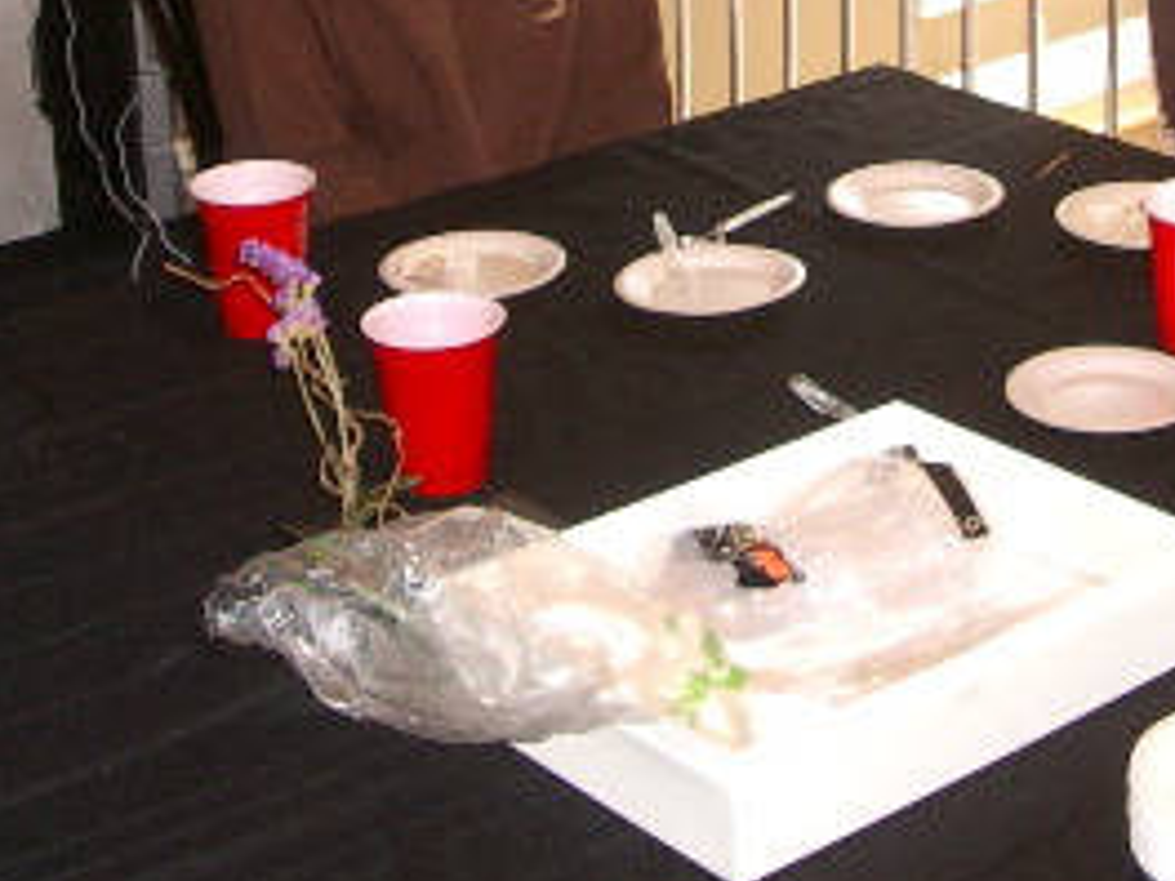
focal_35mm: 85
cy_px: -160
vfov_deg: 16.7
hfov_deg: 22.9
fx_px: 2885
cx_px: 801
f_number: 2.6
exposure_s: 1/50
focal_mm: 5.8
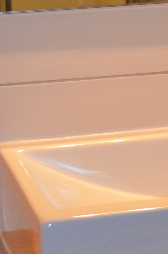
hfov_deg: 6.6
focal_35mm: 198
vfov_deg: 10.4
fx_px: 1393
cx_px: 393
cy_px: 42
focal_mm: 24
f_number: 4
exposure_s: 1/60
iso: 720
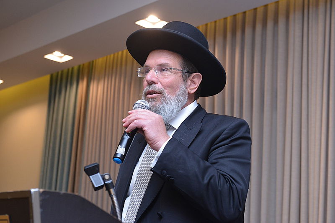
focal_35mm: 62
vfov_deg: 21.9
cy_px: 112
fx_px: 577
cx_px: 168
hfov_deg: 32.4
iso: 2000
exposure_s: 1/160
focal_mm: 62
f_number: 5
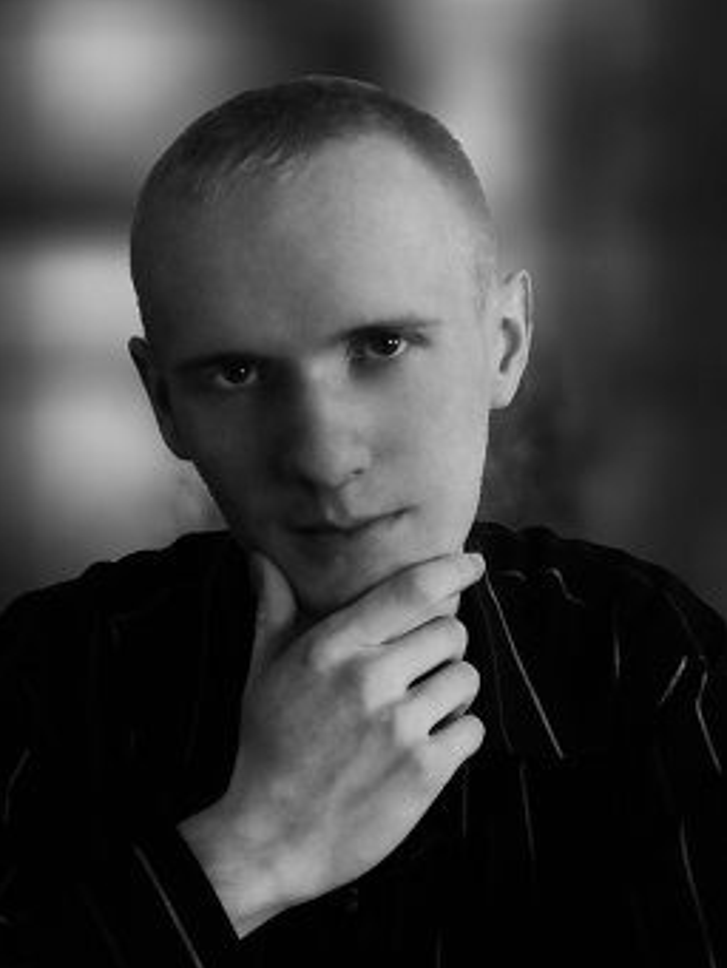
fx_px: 2071
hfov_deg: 19.9
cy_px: 488
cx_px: 362
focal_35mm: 74
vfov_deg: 26.3
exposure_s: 1/60
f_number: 4.3
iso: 640
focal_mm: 11.9
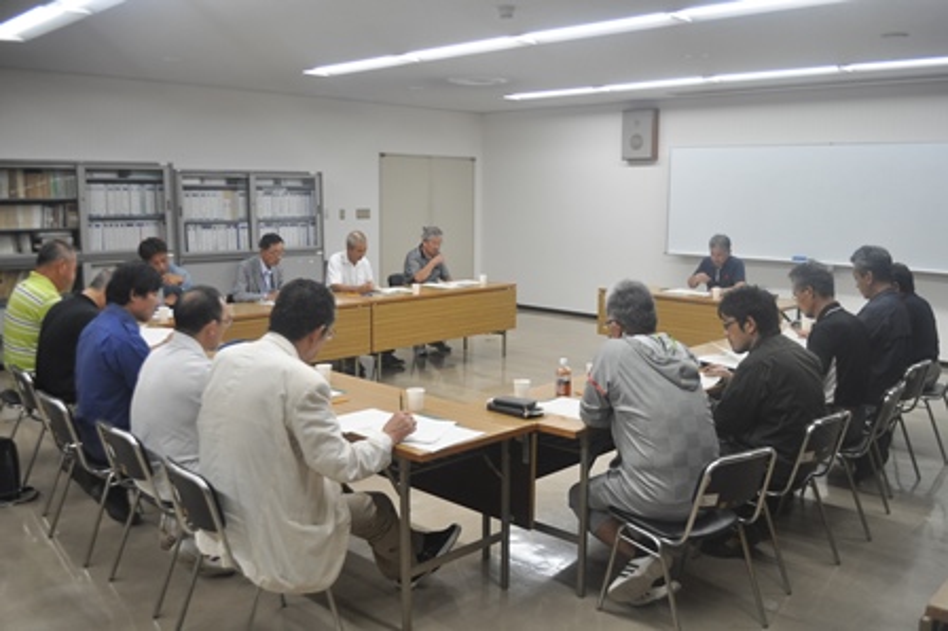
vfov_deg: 43.5
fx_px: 789
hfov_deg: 62.0
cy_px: 316
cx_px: 474
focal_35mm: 30
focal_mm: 20
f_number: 4
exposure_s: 1/160
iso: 800
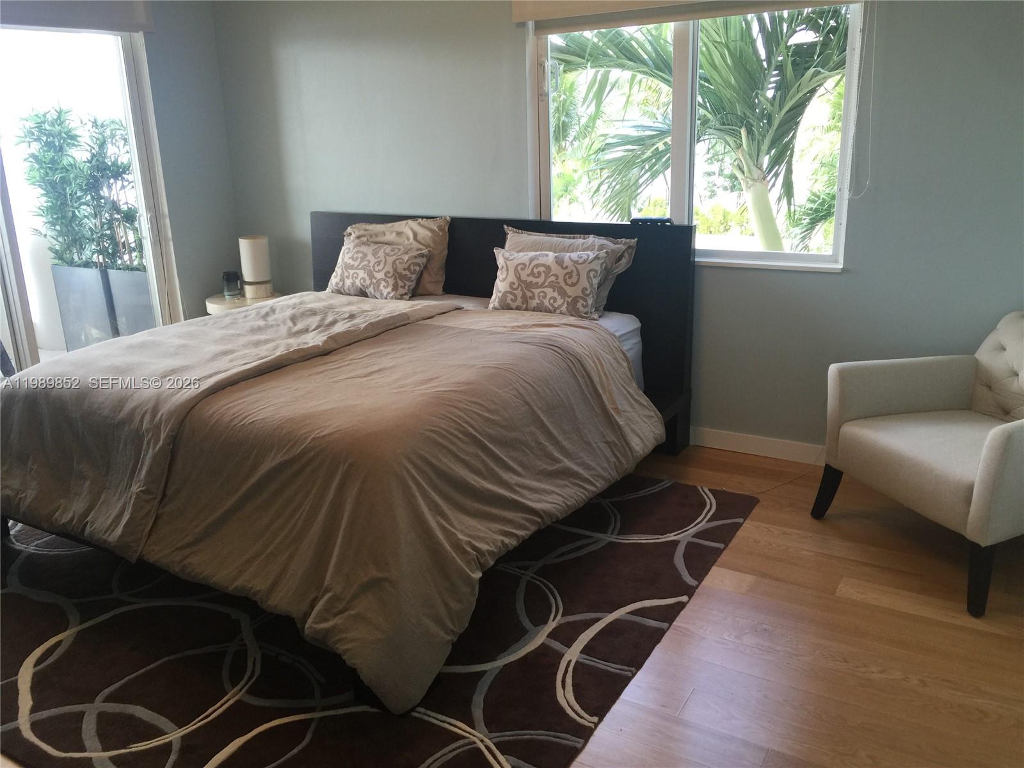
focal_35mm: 29
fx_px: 858
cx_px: 512
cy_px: 384
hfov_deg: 61.7
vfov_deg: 48.2
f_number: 2.2
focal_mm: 4.15
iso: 32
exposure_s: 1/30
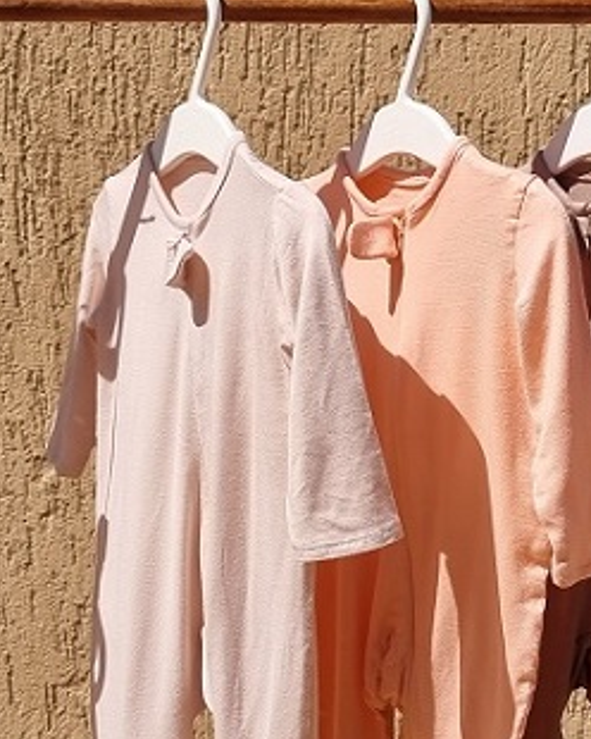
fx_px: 1159
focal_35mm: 53
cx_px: 416
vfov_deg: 35.2
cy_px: 455
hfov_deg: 28.3
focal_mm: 6.7
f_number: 1.8
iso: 50
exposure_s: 1/1667
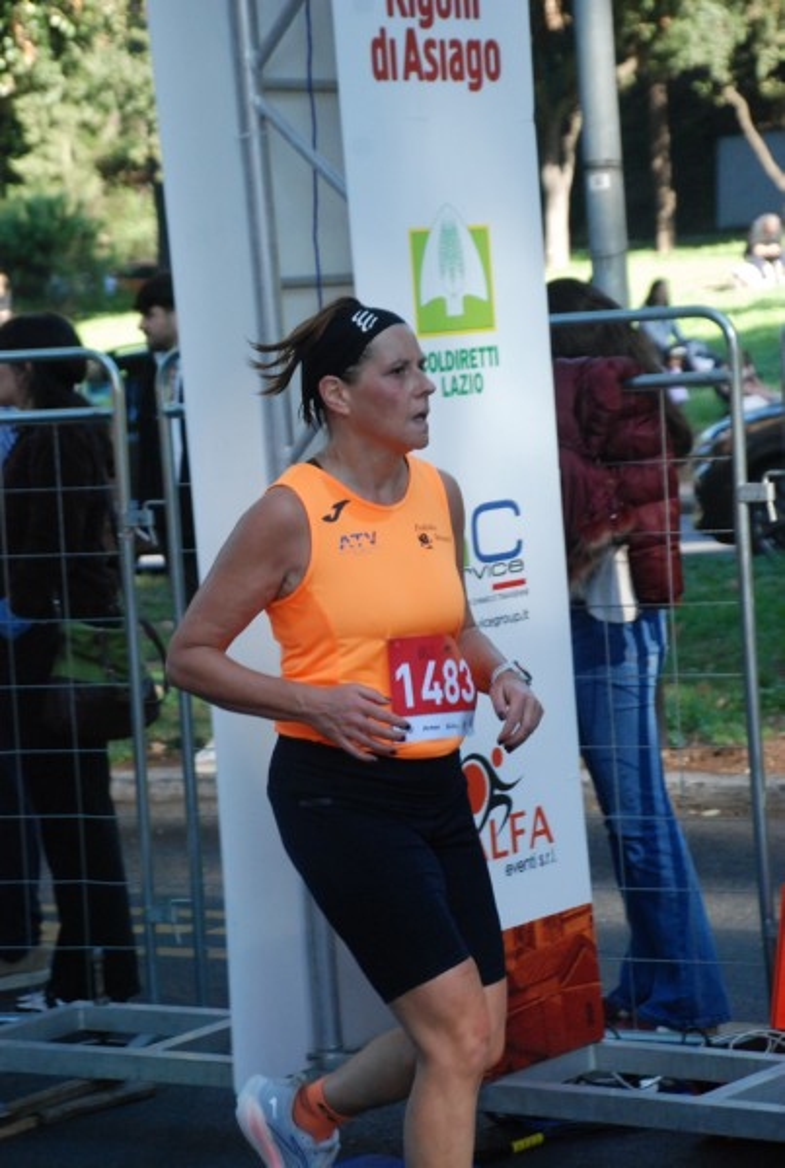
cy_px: 584
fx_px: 3660
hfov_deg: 12.2
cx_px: 392
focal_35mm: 112
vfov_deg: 18.1
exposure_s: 1/400
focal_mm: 75
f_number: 5.6
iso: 1000
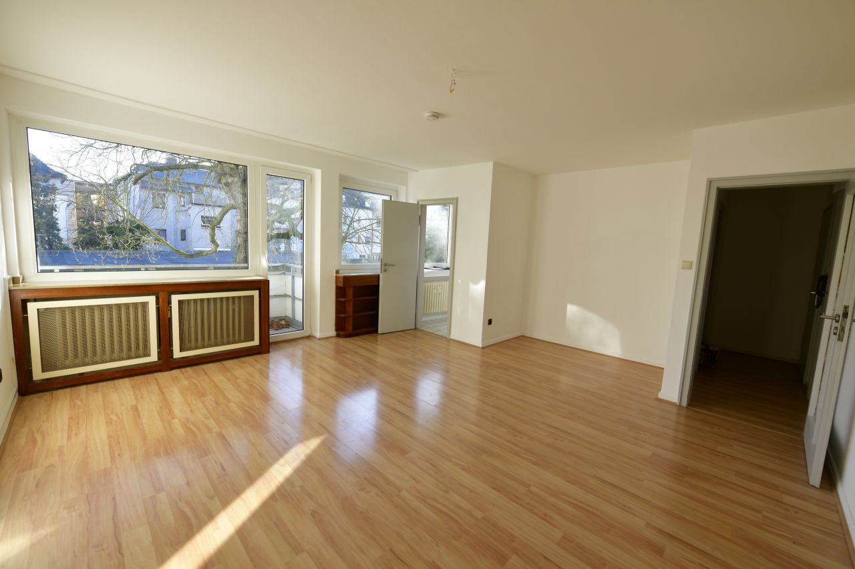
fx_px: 356
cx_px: 428
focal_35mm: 15
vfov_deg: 77.3
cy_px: 284
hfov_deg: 100.4
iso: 200
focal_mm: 15
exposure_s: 1/80
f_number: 4.5
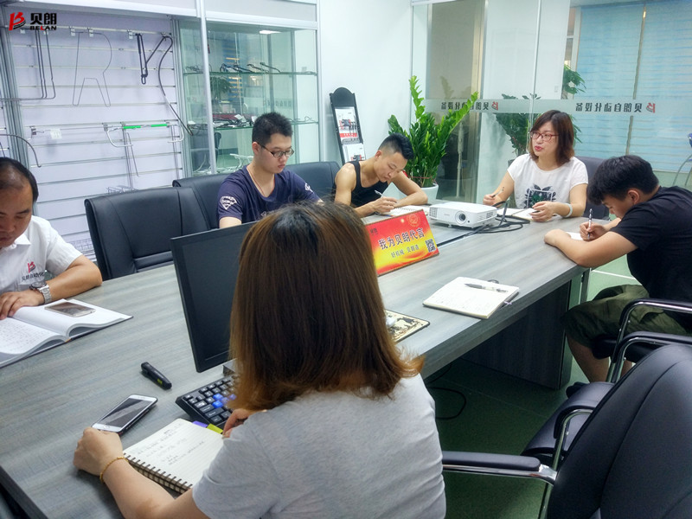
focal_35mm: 28
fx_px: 560
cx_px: 346
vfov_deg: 49.7
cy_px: 260
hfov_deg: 63.4
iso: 218
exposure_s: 1/33
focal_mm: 4.26
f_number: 2
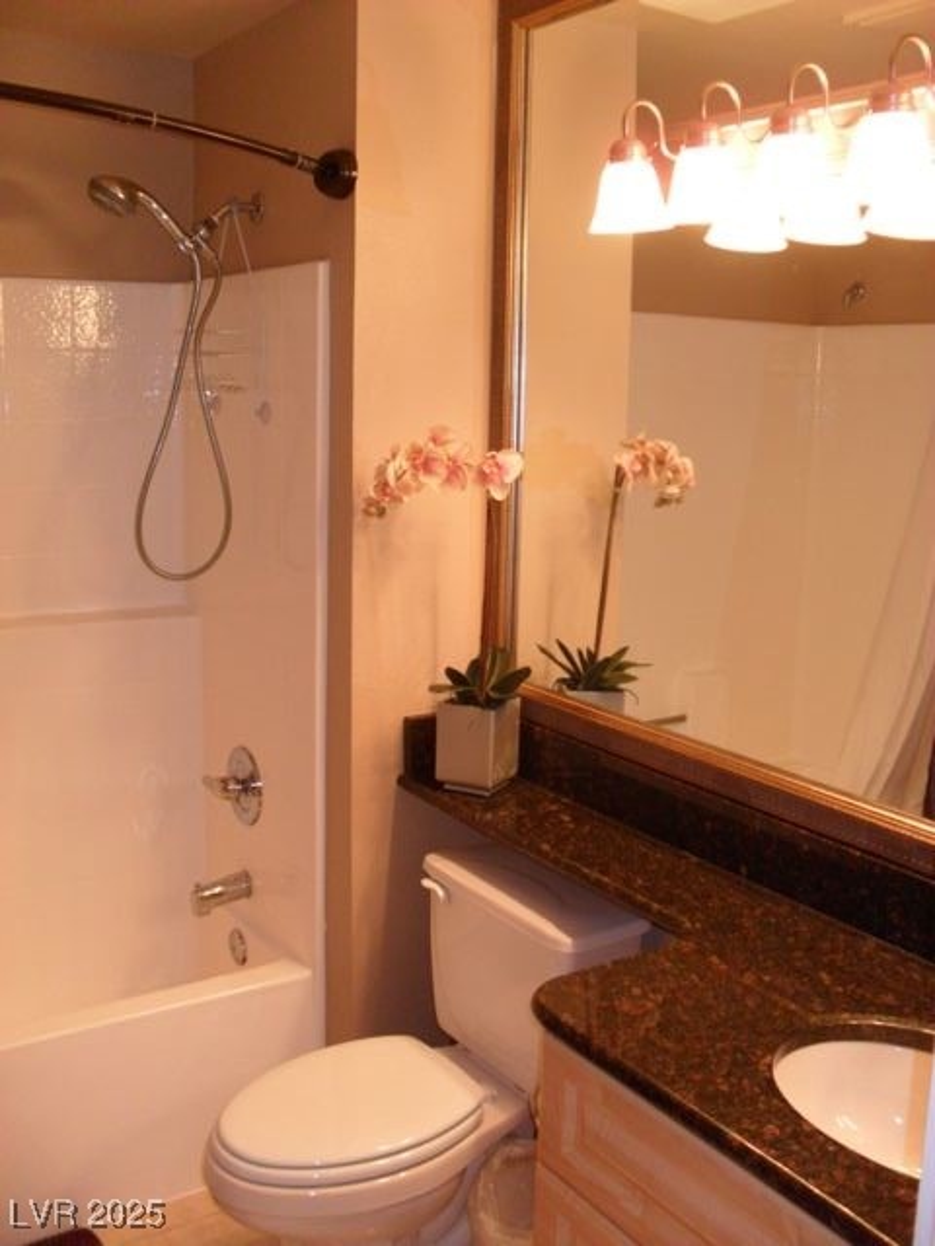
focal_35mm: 35
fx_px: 1260
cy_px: 623
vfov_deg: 52.6
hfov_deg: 40.7
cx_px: 468
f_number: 3
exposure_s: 1/45
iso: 200
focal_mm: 6.3
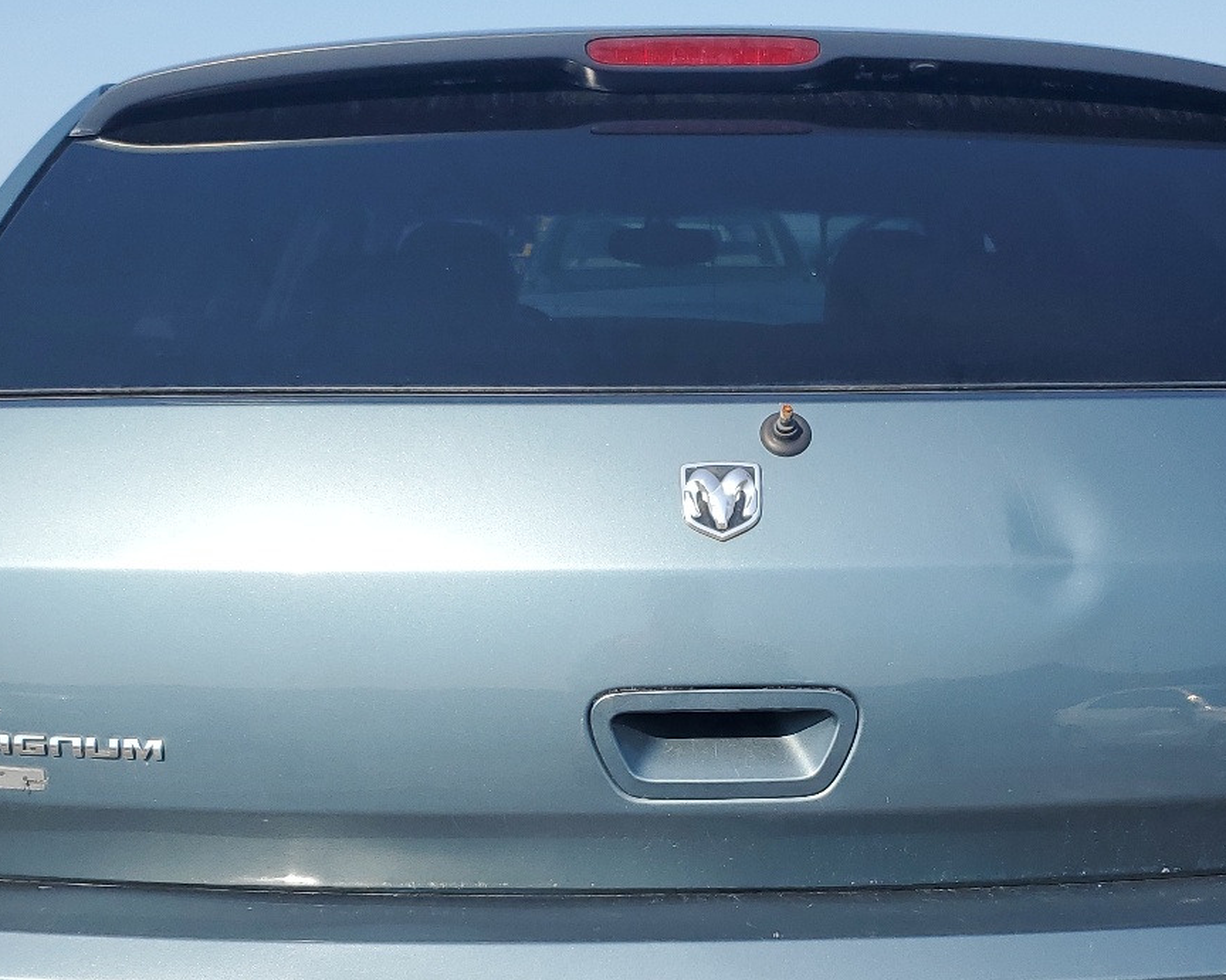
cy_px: 787
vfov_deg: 31.2
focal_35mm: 47
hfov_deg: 39.4
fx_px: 1705
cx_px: 735
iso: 50
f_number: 1.5
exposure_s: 1/2500
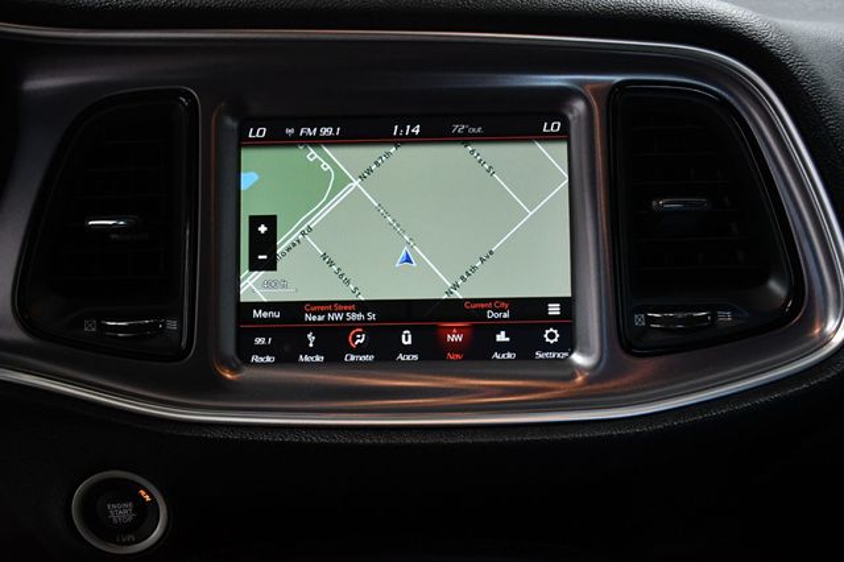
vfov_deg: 34.2
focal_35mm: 39
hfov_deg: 49.6
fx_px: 914
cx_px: 422
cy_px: 281
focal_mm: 26
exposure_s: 1/160
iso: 2500
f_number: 6.3
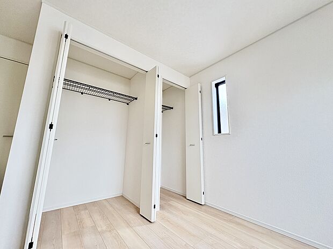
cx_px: 166
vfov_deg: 85.7
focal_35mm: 14
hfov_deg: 102.1
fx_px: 135
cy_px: 124
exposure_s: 1/89
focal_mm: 2.22
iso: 250
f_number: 2.2
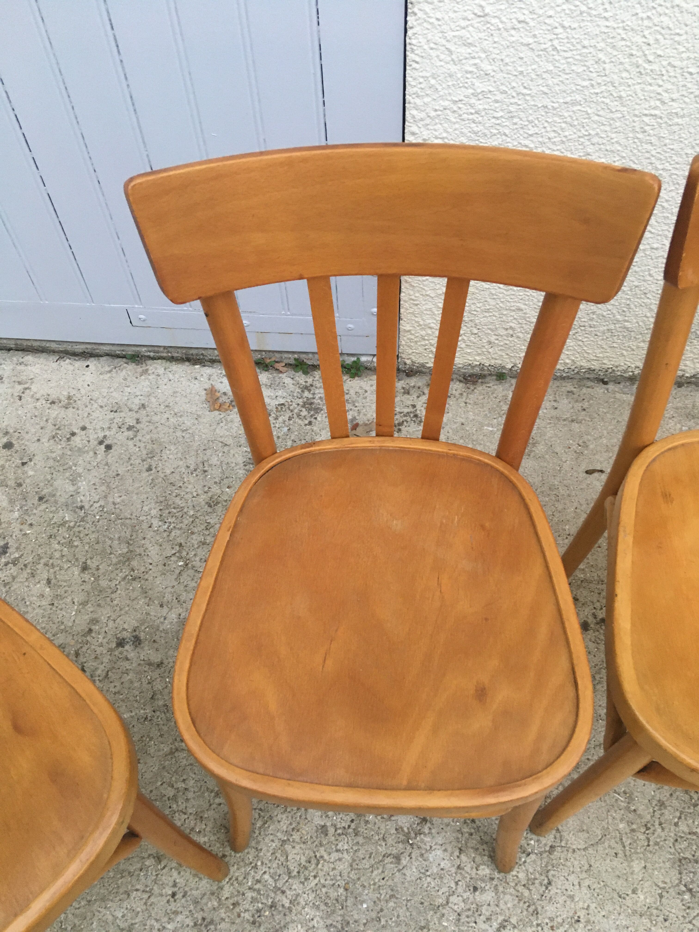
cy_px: 466
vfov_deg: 61.7
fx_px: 781
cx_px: 350
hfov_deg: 48.2
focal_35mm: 29
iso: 200
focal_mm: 4.15
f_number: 2.2
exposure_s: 1/33
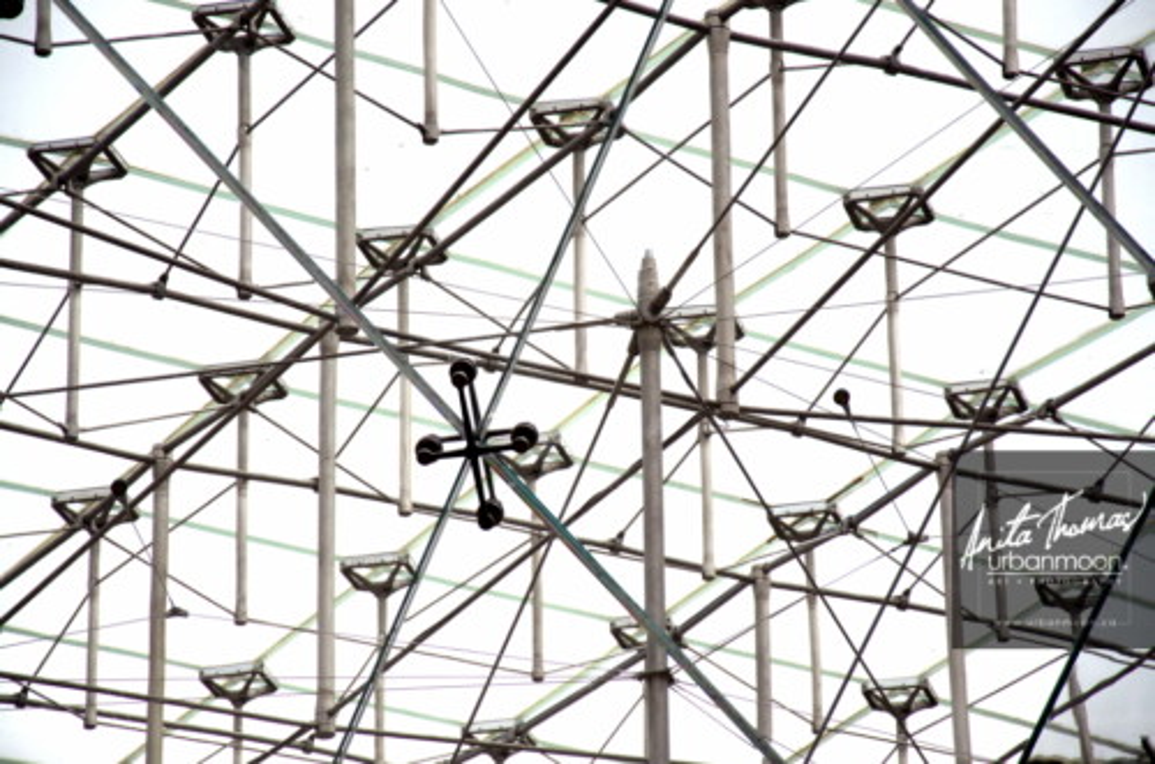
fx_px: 5042
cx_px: 578
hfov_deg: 13.1
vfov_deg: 8.7
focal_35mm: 158
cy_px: 382
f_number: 5.6
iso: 200
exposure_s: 1/1000
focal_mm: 105
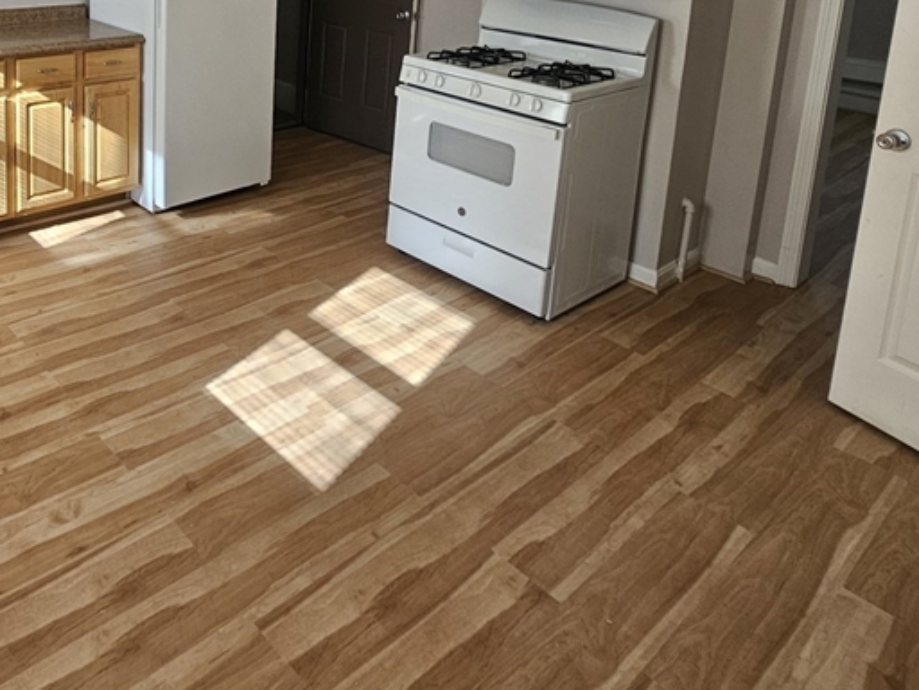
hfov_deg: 62.2
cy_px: 29
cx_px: 197
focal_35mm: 26
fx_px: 690
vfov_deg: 46.1
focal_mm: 2.2
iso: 64
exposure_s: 1/60
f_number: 2.2
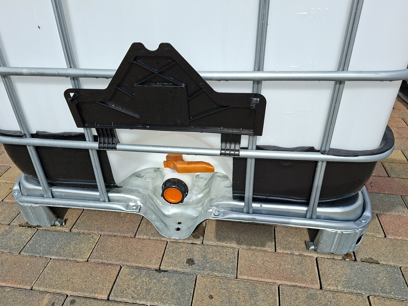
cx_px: 187
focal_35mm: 26
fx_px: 306
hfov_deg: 67.2
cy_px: 154
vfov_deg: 53.0
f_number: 1.8
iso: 50
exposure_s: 1/1869
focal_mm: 5.54
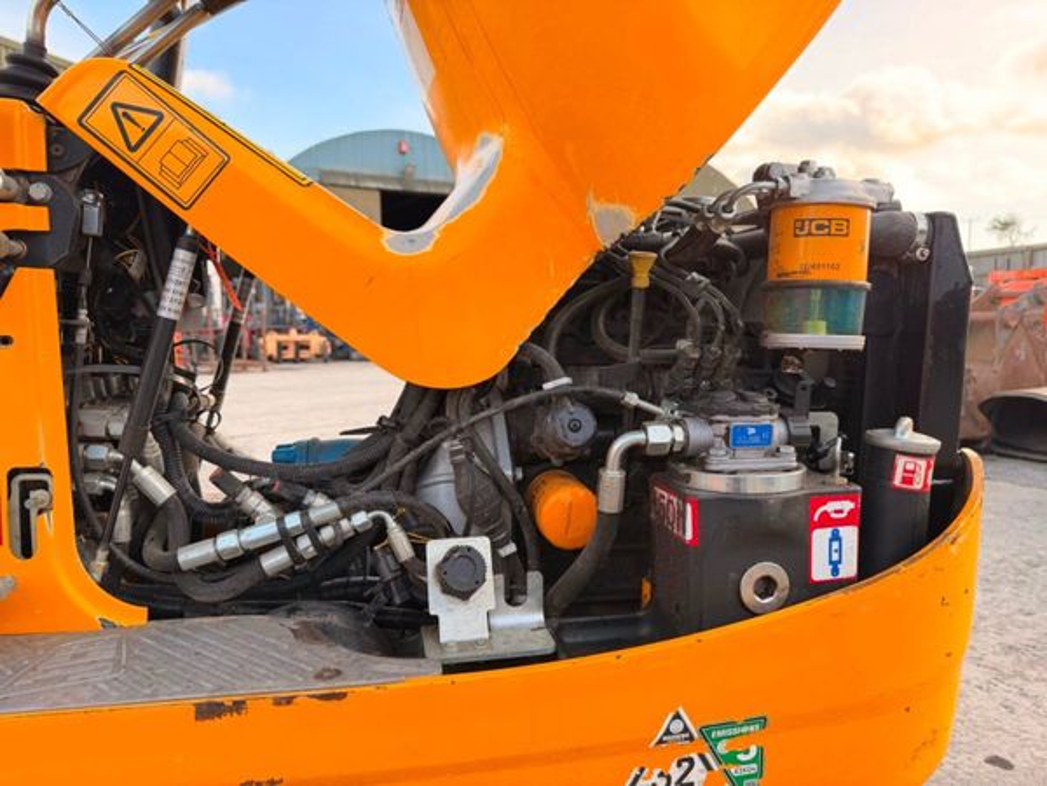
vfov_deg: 56.8
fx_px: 726
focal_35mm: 24
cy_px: 393
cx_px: 524
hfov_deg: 71.6
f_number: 1.78
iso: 80
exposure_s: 1/280
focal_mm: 6.76
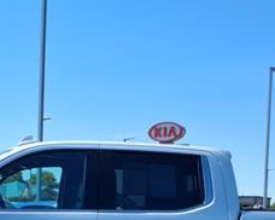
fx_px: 602
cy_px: 255
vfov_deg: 19.6
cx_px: 95
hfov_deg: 25.6
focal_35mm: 74
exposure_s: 1/2000
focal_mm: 3.58
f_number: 1.9
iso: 40
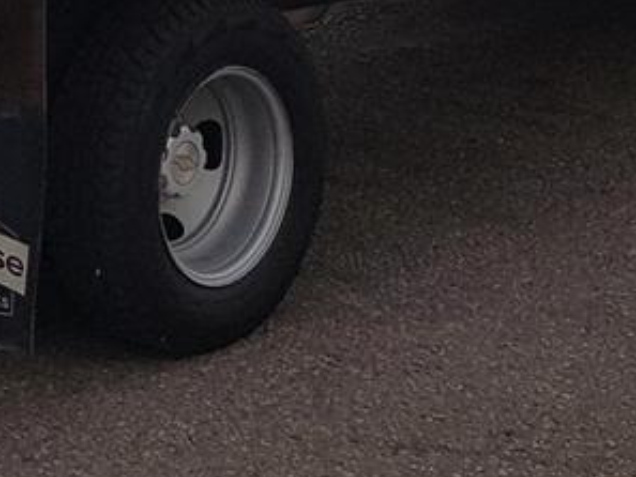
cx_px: -218
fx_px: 2059
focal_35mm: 112
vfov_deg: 11.7
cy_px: -518
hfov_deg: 16.5
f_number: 1.7
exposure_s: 1/3584
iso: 40
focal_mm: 4.2
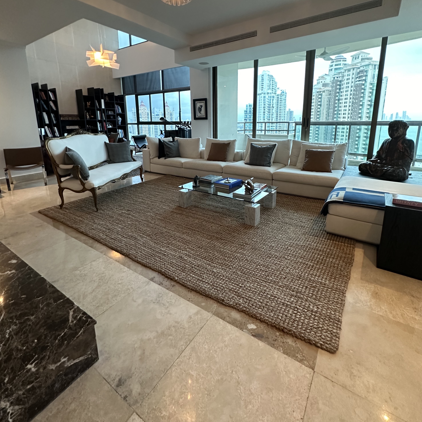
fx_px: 234
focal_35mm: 17
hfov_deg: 84.0
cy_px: 167
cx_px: 210
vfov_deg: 82.9
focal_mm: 2.22
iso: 500
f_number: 2.2
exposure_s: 1/60
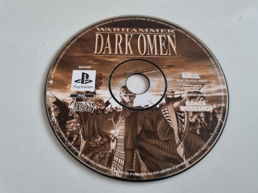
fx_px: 194
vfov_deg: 53.1
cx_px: 129
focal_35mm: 26
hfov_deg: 67.3
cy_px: 96
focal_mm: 5.4
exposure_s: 1/33
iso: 640
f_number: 1.8
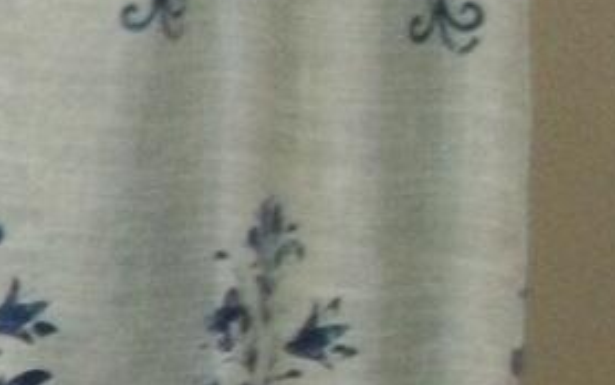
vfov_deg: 5.2
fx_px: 4192
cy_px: 425
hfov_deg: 7.4
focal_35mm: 250
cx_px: -1248
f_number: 2.9
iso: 160
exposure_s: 1/60
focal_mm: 5.7
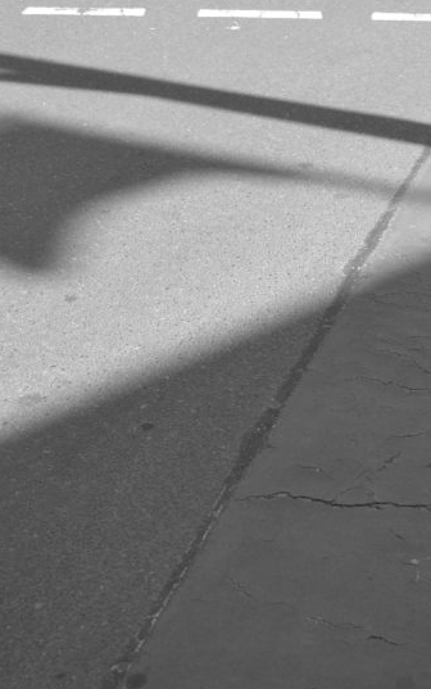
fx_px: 1315
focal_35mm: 70
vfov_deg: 29.4
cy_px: 321
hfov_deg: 18.6
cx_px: 221
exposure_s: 1/250
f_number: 4.5
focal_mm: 24
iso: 100
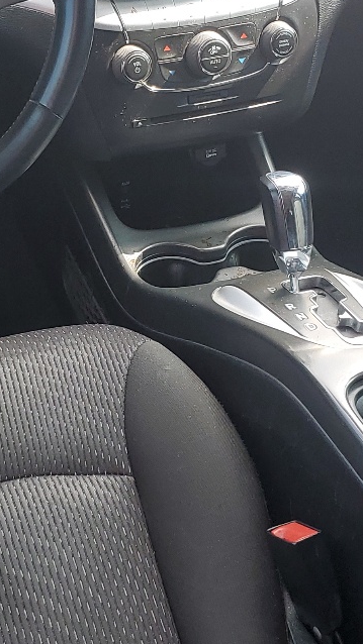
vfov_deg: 29.7
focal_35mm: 71
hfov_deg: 16.9
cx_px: 86
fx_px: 1215
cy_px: 269
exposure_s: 1/127
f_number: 1.5
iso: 50
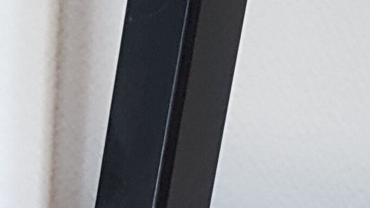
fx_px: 1639
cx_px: -43
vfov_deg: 6.9
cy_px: 493
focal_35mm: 167
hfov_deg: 12.6
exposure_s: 1/50
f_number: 1.7
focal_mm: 4.2
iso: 200
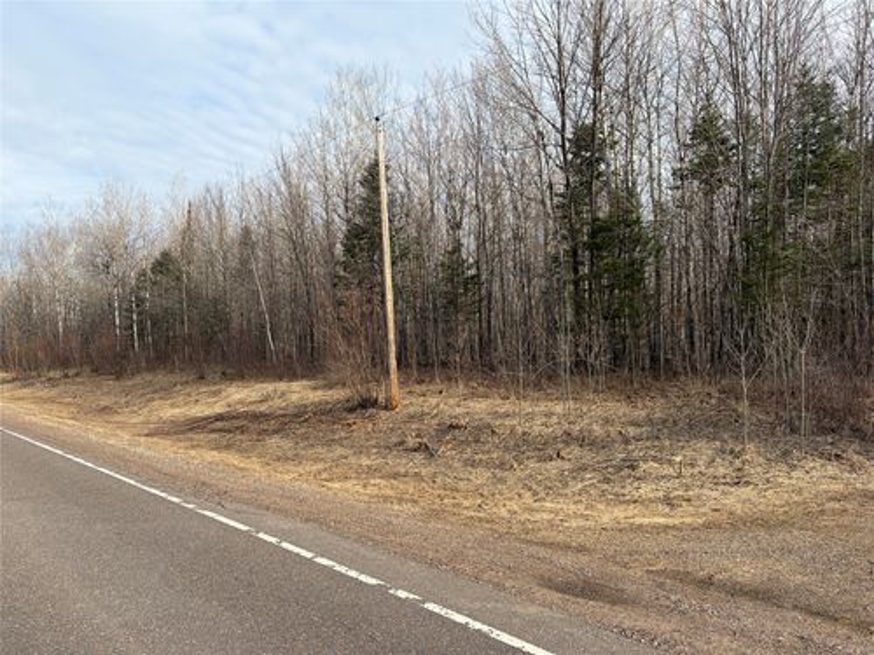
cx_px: 437
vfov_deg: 53.1
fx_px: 656
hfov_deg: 67.3
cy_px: 328
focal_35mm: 26
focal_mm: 5.96
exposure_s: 1/1848
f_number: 1.6
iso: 50
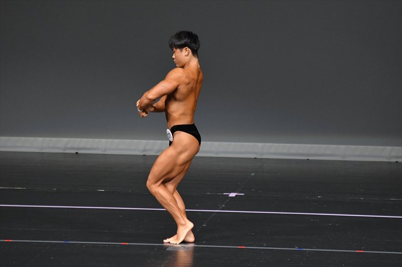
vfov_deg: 4.0
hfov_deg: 6.0
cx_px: 201
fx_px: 3851
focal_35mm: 345
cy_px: 134
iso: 4000
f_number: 5.6
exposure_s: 1/400
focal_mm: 230
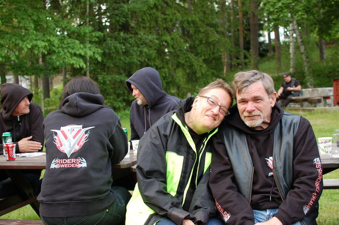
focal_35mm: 52
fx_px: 494
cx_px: 170
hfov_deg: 37.9
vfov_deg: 25.7
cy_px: 112
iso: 400
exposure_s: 1/60
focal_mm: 35
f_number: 4
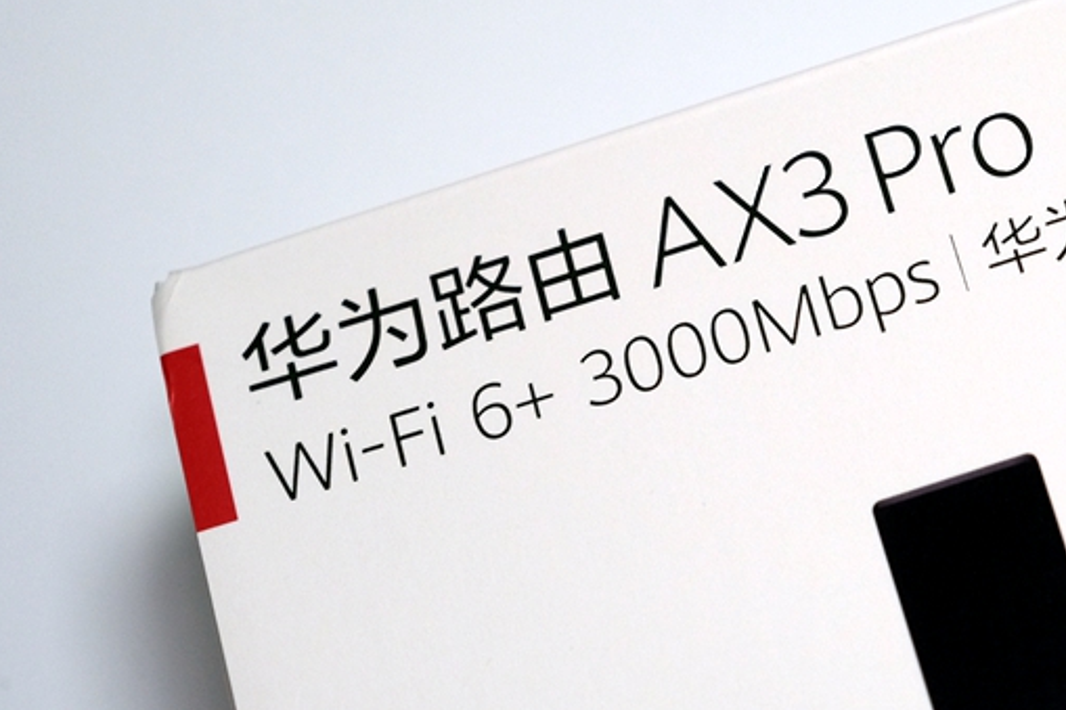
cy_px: 204
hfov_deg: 17.7
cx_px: 924
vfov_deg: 12.0
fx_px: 3374
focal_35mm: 114
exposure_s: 1/200
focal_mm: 38.8
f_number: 2.8
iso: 800
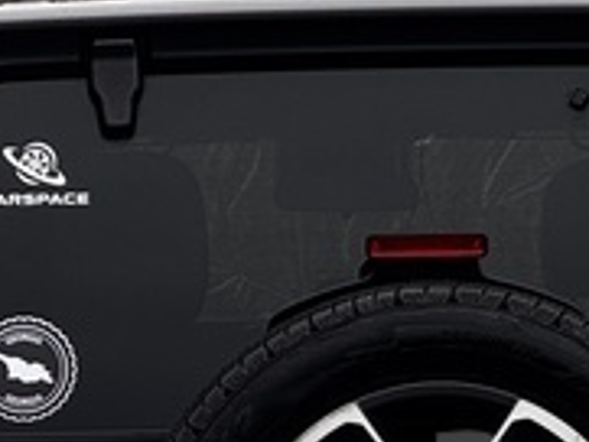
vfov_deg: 2.8
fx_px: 9007
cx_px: 377
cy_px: 533
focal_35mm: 529
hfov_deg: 3.7
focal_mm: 15.66
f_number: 2.8
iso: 50
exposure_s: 1/149
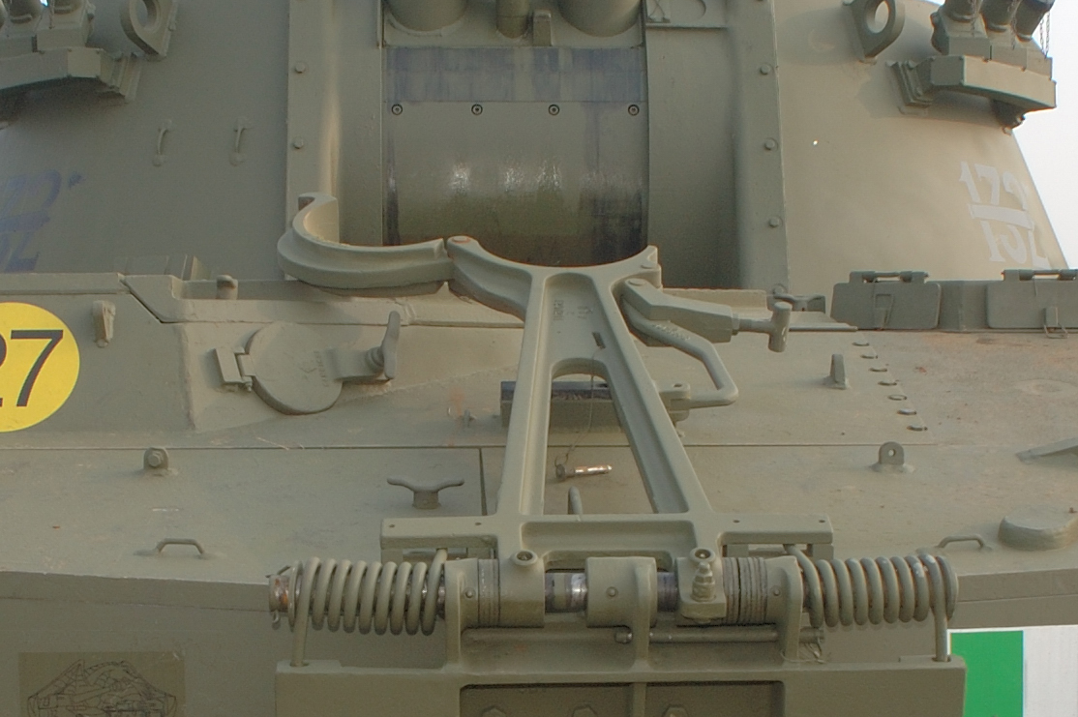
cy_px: 586
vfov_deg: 16.7
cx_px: 495
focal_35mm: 81
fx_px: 2424
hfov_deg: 25.1
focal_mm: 20
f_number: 10
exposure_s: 1/100
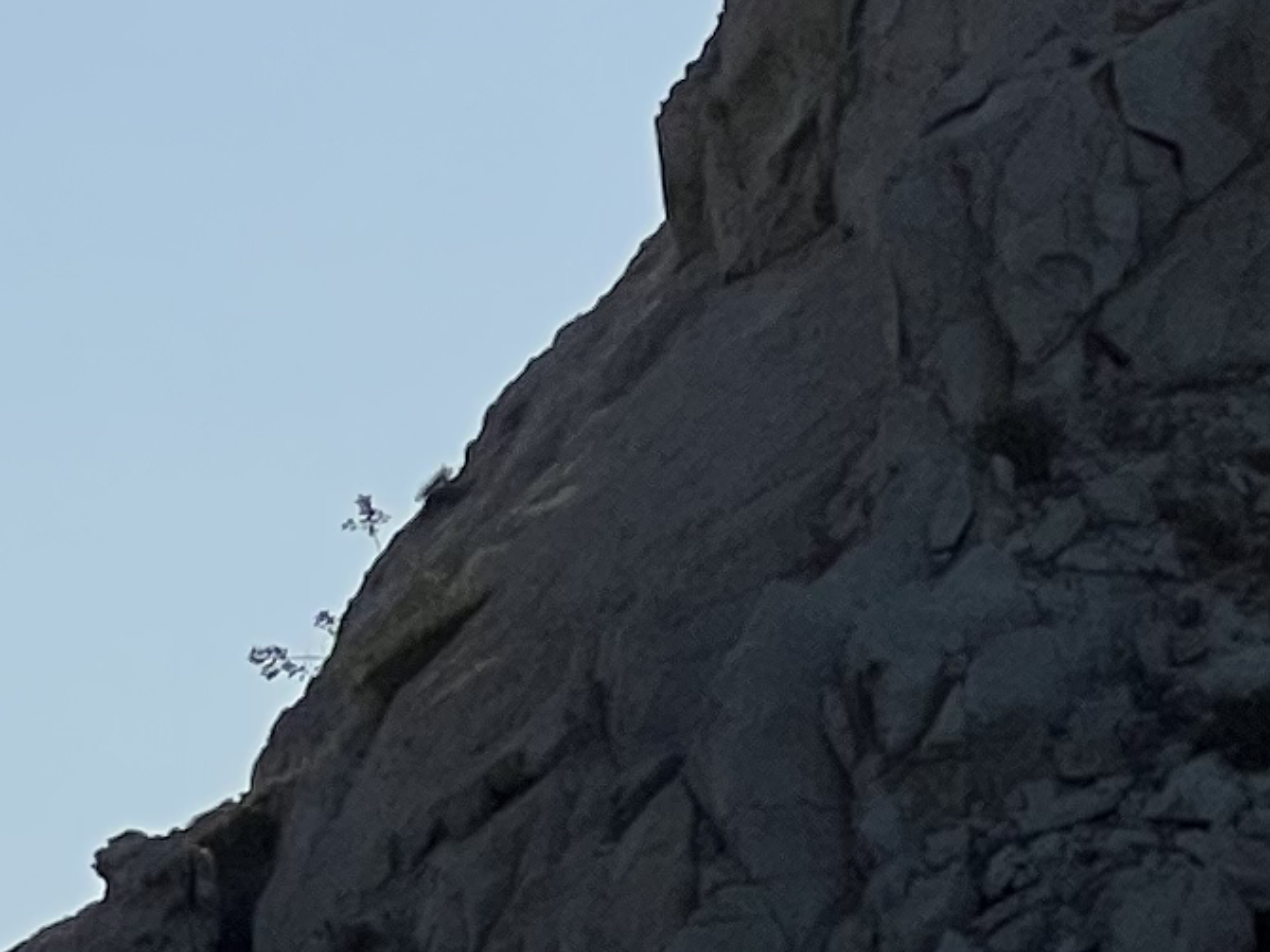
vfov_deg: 3.2
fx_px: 16984
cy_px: 1221
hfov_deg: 4.2
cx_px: -1158
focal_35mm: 463
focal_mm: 9
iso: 25
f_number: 2.8
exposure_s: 1/2801
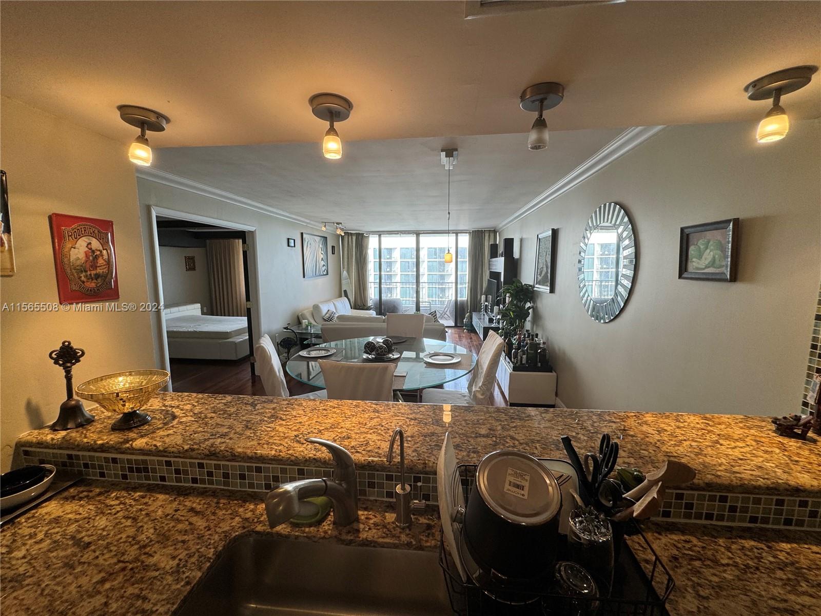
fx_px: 332
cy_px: 308
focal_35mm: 14
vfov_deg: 85.7
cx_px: 410
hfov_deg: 102.1
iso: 64
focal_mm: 2.22
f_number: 2.2
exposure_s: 1/120
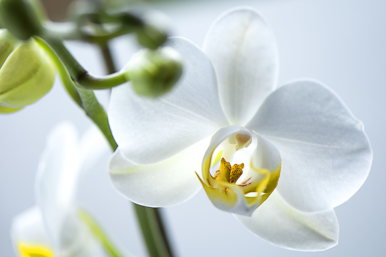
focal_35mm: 158
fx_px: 1689
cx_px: 193
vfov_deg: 8.7
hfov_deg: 13.0
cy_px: 128
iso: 100
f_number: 3.2
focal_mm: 105
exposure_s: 1/40
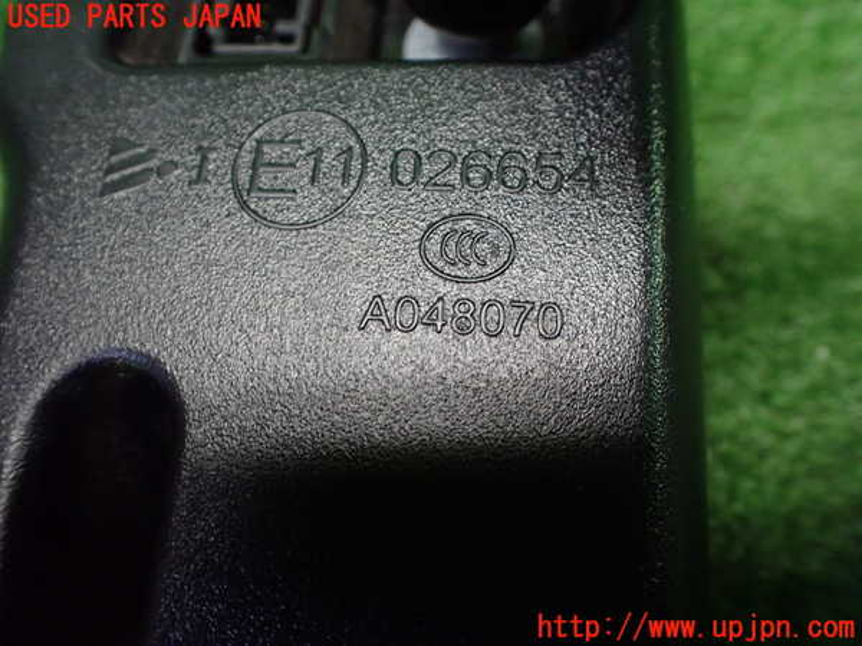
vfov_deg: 46.8
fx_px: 747
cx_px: 431
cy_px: 323
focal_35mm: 30
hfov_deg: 60.0
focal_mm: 5.4
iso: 800
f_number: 2.3
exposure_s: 1/125
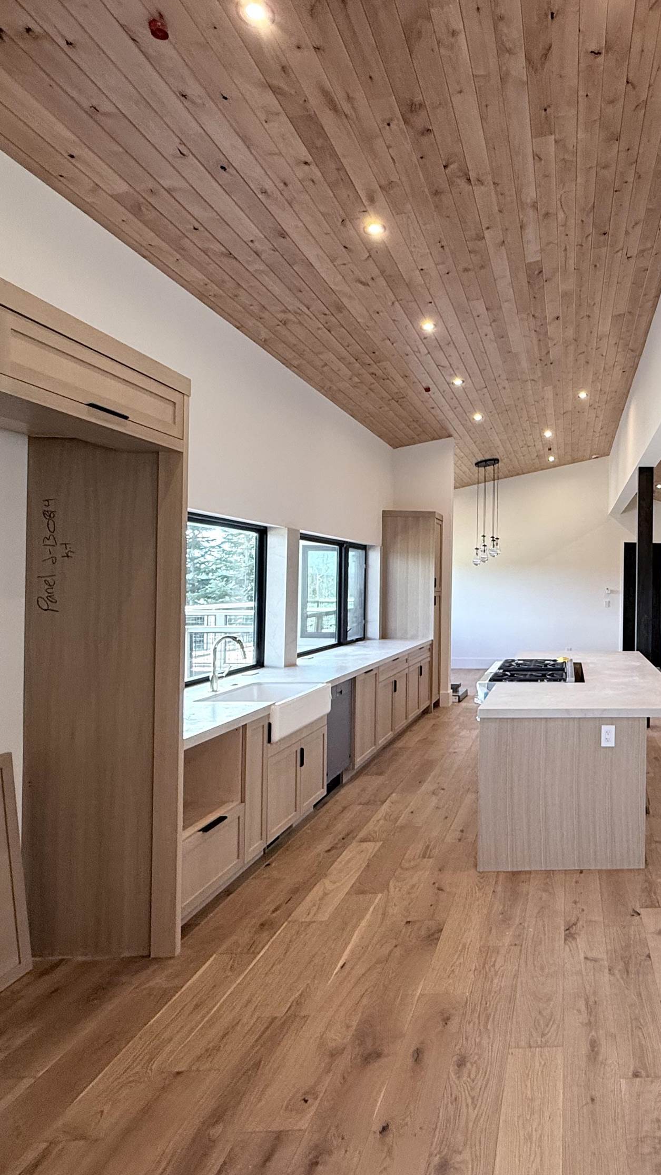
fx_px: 654
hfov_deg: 46.9
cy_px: 581
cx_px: 624
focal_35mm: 21
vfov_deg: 83.8
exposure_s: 1/120
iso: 125
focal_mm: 2.22
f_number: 2.2
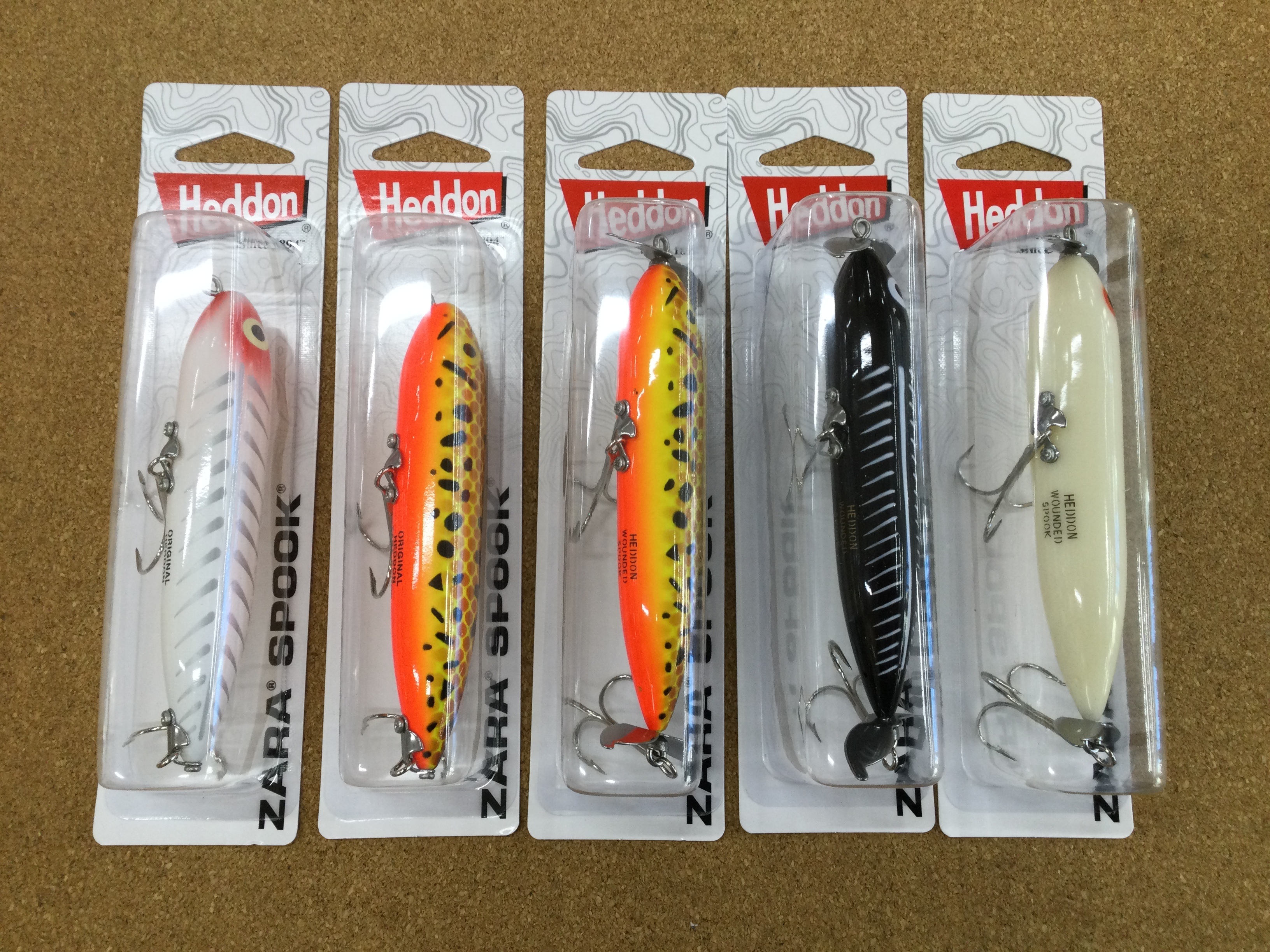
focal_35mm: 31
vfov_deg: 45.4
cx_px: 635
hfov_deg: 58.4
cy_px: 476
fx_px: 1137
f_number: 2.4
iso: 25
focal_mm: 3.3
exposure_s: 1/40
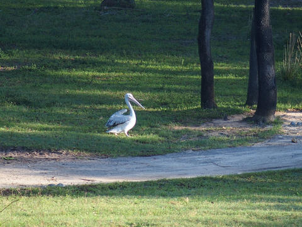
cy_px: 114
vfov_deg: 5.0
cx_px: 151
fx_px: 2617
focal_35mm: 300
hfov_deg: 6.6
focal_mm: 64.3
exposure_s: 1/320
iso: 100
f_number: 2.8
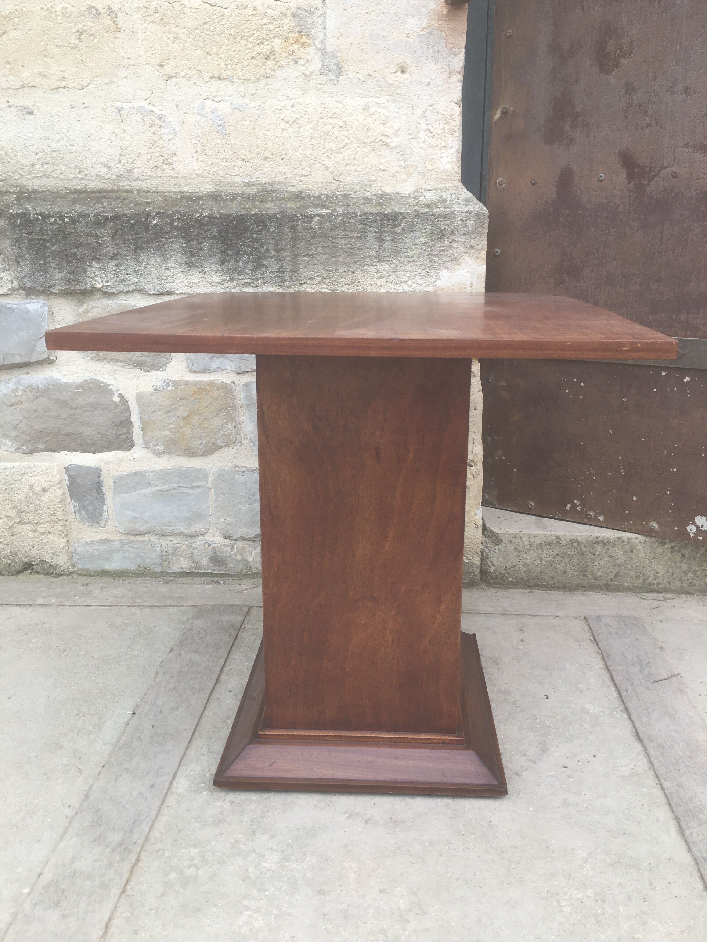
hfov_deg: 48.2
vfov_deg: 61.7
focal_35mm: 29
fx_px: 790
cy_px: 471
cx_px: 354
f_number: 2.2
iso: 25
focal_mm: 4.15
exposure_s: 1/447
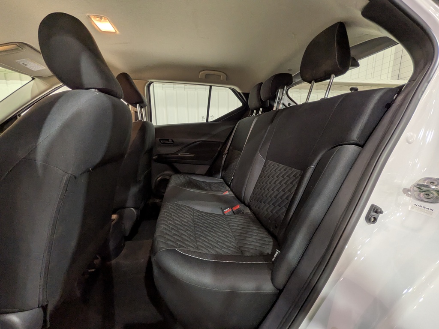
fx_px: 178
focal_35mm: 14
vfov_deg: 85.7
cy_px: 164
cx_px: 220
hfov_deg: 102.1
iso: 90
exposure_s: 1/24
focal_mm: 1.83
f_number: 2.2
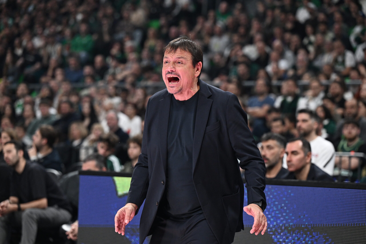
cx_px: 183
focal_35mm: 135
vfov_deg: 10.2
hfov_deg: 15.2
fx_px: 1372
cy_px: 122
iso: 4000
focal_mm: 135
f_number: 3.5
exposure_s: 1/800
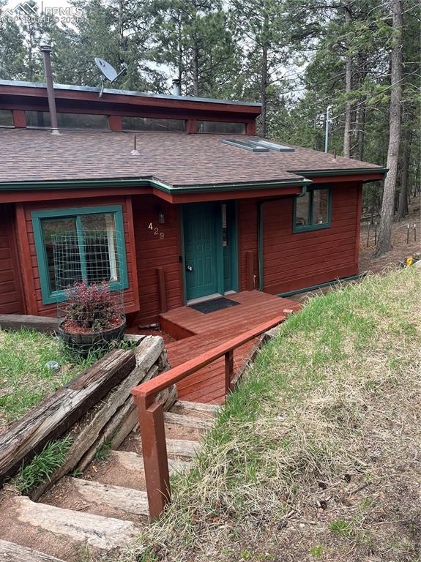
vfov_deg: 67.3
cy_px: 281
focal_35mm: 26
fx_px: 422
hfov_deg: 53.0
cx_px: 210
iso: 100
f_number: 1.6
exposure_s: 1/121
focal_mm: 5.1
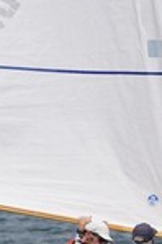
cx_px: -100
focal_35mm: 1210
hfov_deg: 1.1
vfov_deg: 1.7
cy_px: 25
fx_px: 8186
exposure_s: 1/1250
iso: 100
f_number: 5
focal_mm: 150
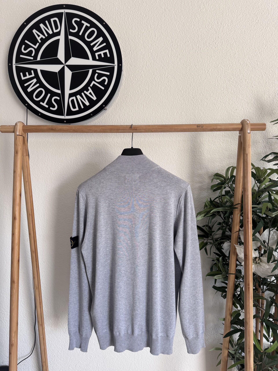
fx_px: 257
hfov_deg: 56.8
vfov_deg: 71.6
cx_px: 139
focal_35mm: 24
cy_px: 186
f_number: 1.78
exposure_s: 1/121
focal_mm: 6.76
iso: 160
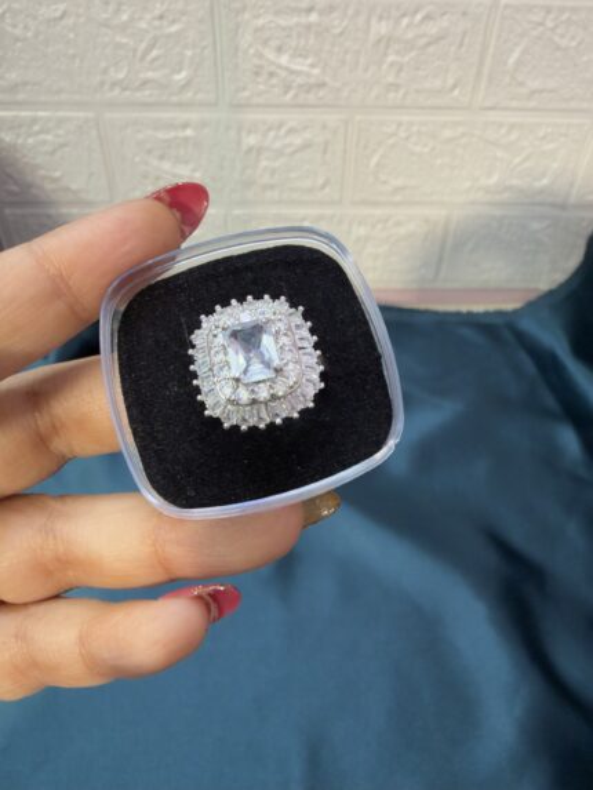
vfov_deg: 71.6
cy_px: 395
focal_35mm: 24
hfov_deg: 56.8
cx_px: 296
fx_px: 548
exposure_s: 1/50
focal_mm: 2.22
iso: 160
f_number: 2.2
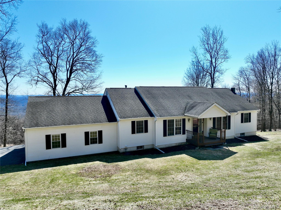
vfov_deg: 56.8
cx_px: 140
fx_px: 195
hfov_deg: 71.6
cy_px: 105
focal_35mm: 24
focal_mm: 12.29
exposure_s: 1/1250
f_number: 2.8
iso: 150
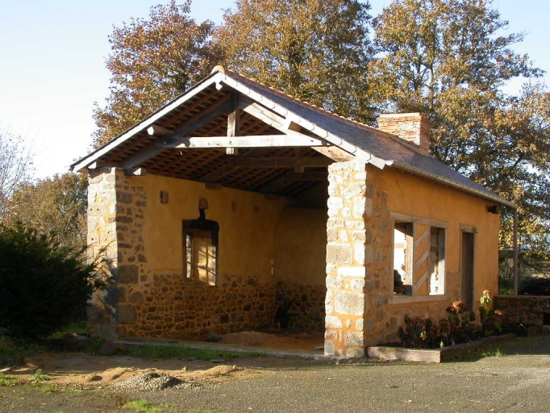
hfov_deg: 34.9
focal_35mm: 55
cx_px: 275
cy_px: 206
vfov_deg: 26.6
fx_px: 874
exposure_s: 1/213
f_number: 4.8
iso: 100
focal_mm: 11.5
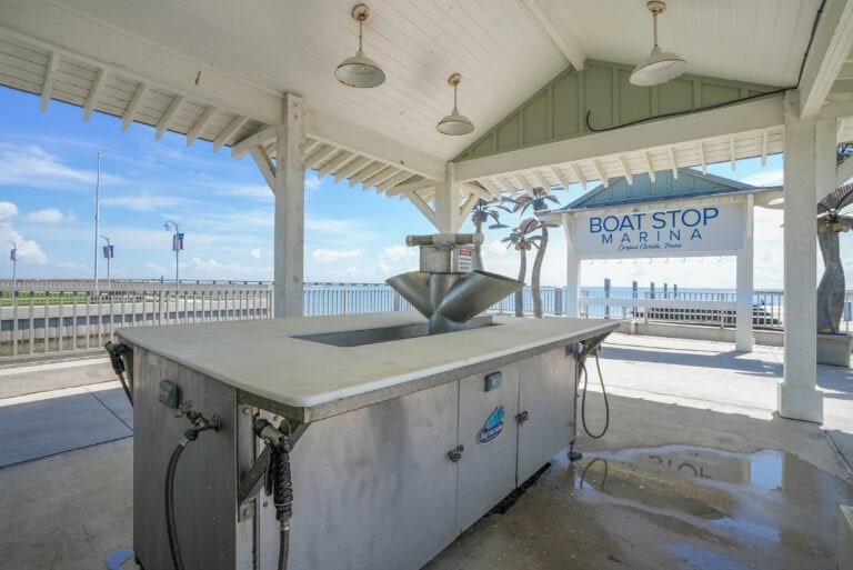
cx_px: 426
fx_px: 379
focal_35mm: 16
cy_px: 285
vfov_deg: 73.8
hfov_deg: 96.7
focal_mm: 16
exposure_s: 1/60
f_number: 16
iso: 640
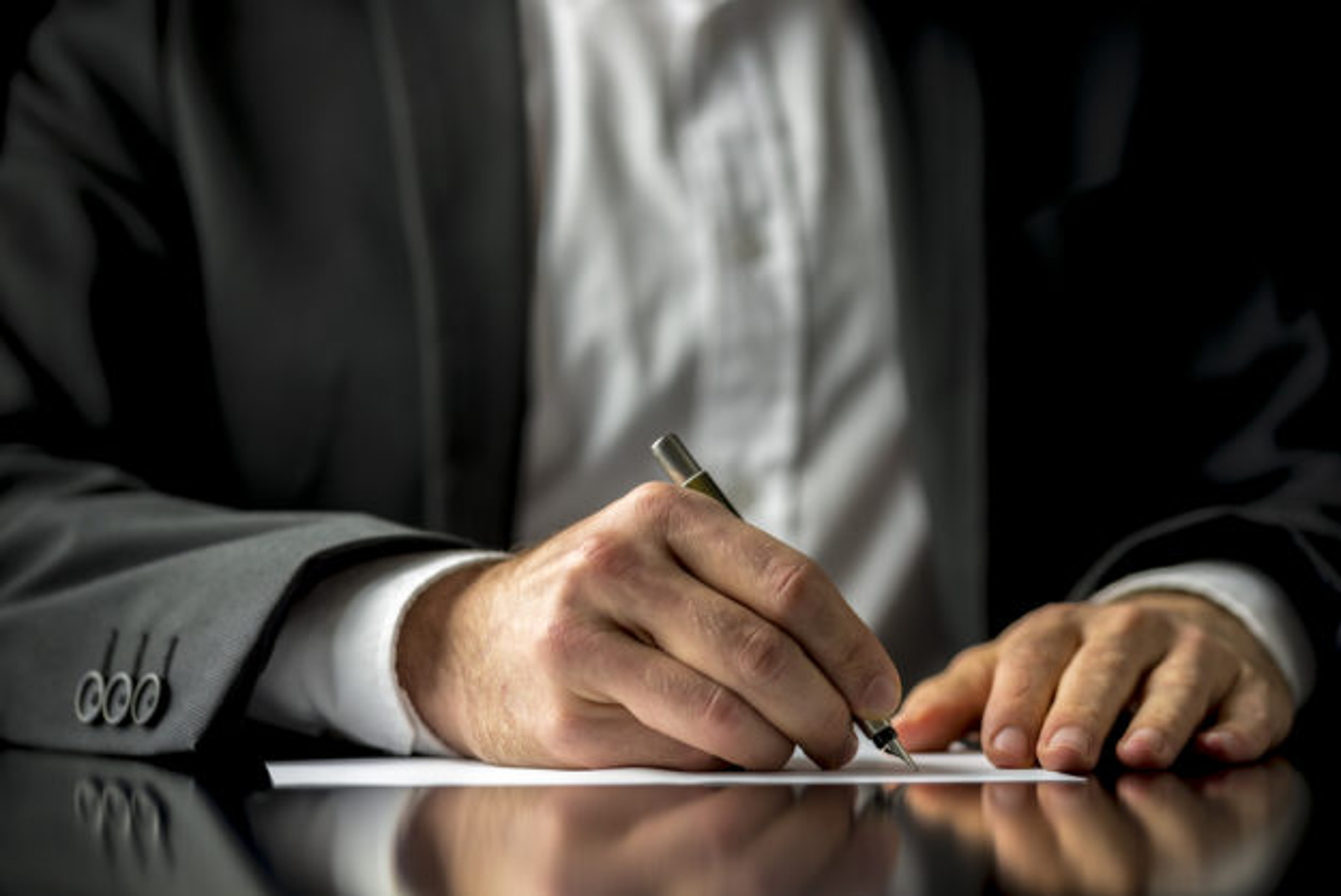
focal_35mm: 105
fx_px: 3915
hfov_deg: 19.4
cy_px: 448
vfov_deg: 13.1
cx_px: 670
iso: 100
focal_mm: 105
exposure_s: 1/15
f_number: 4
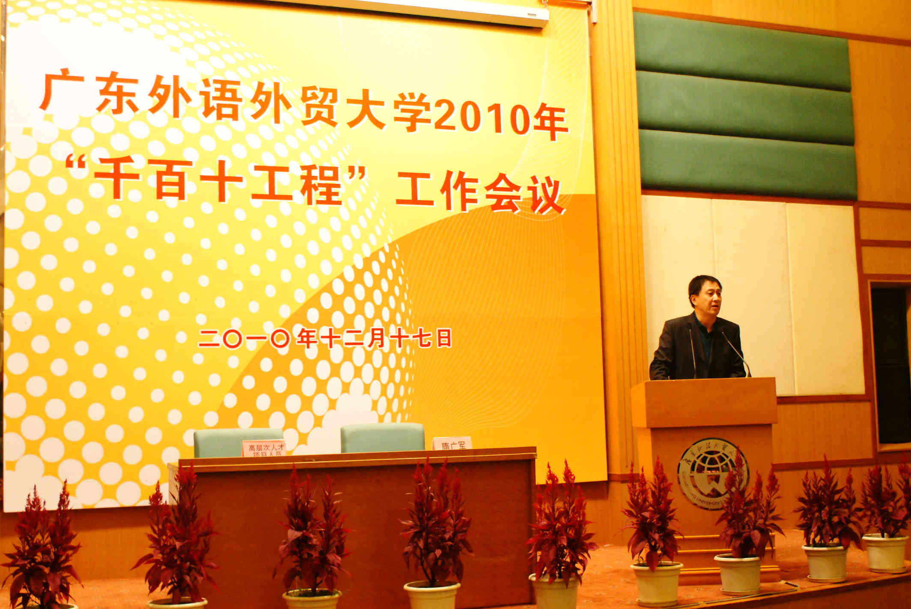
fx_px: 1064
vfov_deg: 32.0
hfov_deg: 46.4
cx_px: 456
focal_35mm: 42
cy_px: 304
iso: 1600
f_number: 4.5
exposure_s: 1/40
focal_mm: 28
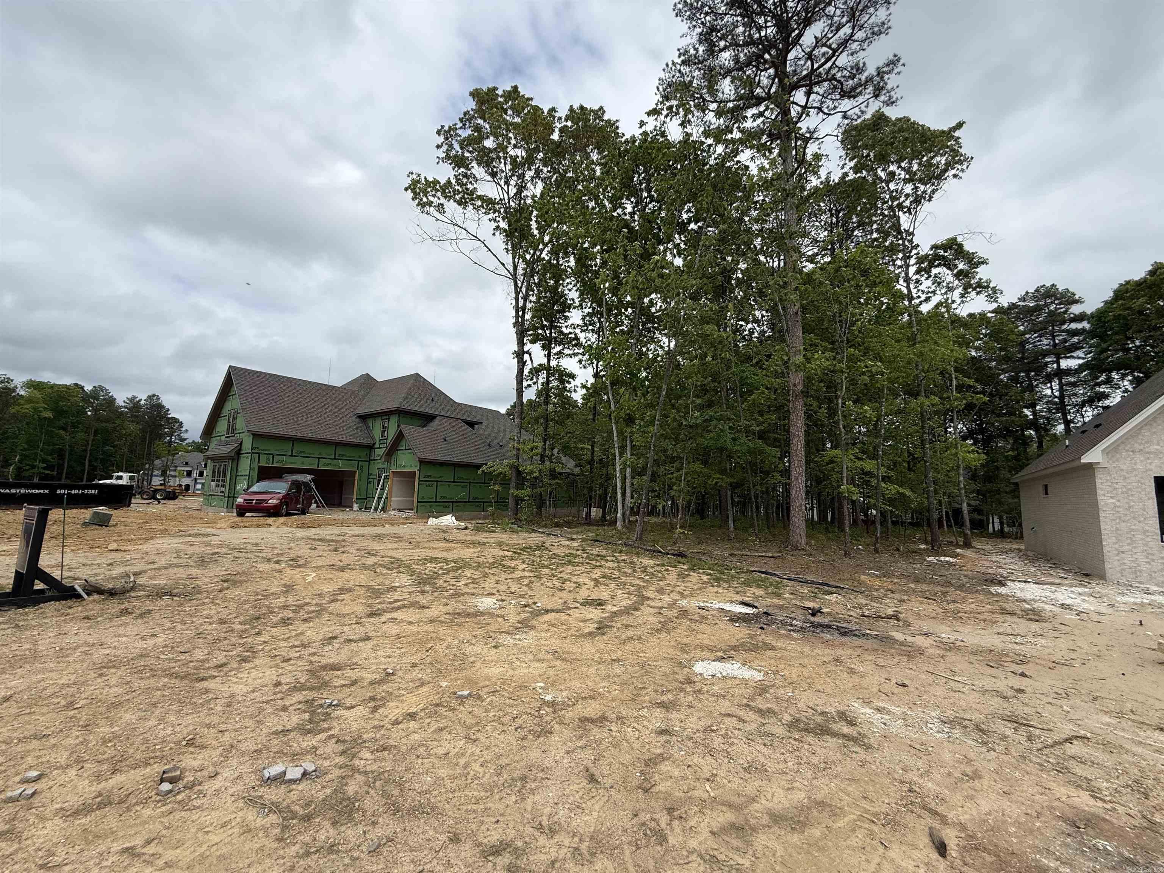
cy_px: 436
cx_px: 582
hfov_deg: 102.1
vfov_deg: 85.7
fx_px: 471
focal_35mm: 14
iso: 50
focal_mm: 2.22
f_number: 2.2
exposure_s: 1/2024
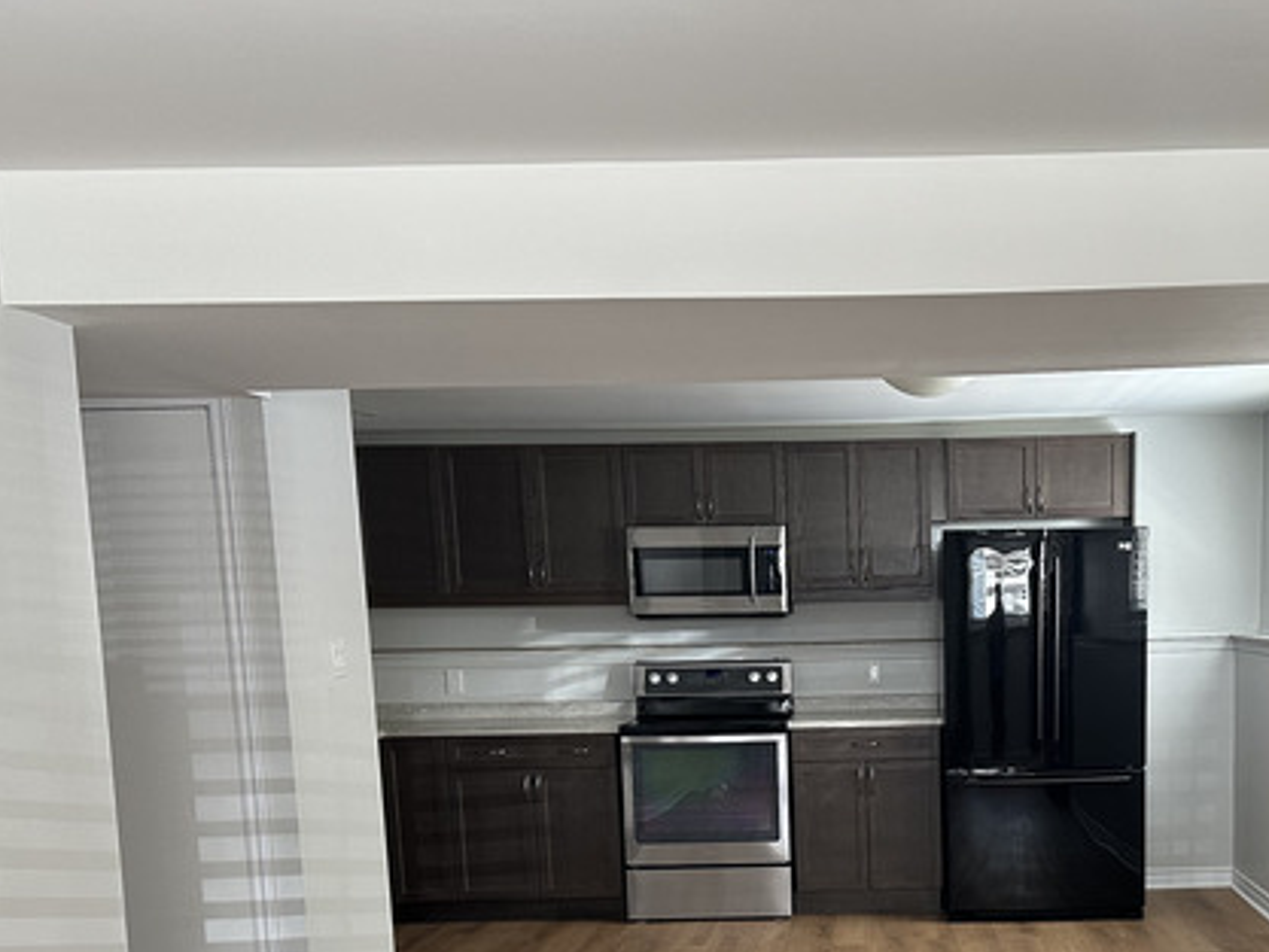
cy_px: 873
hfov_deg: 40.3
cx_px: 913
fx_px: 1687
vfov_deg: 30.1
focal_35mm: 46
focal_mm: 6.86
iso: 250
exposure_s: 1/89
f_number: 1.78
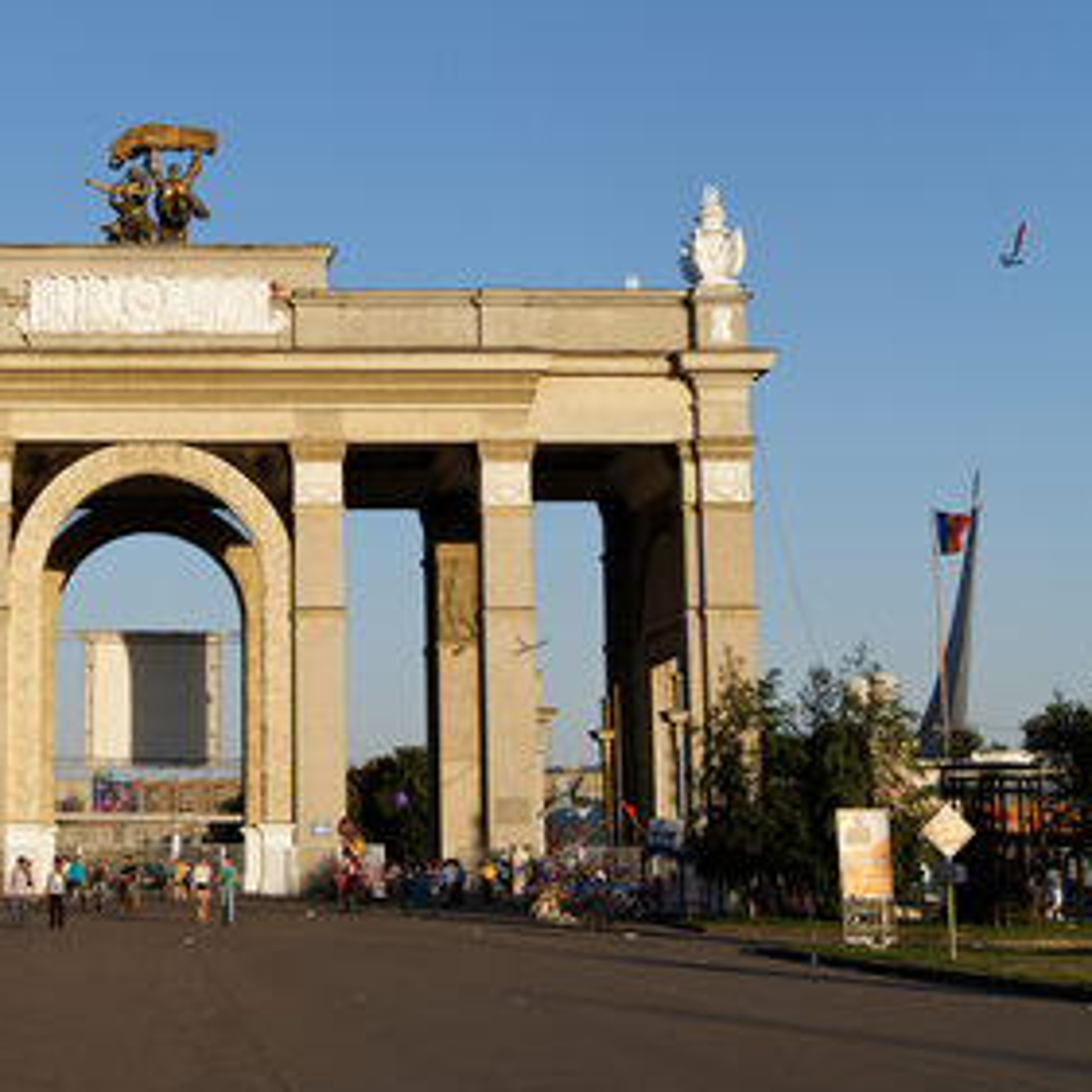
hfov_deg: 28.2
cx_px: 155
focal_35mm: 59
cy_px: 540
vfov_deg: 29.1
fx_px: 2106
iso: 100
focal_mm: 26
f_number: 8
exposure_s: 1/320
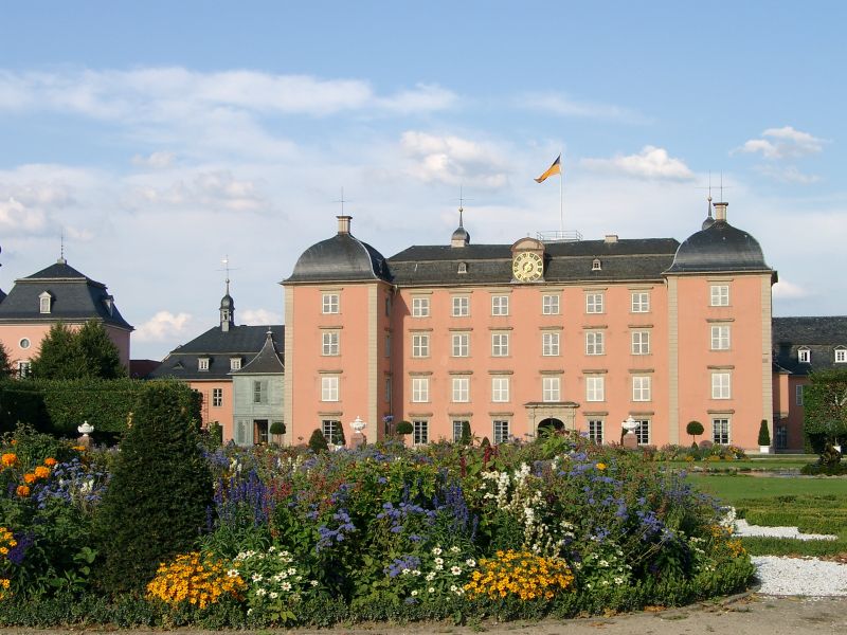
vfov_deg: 22.9
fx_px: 1566
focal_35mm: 64
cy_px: 318
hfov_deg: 30.3
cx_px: 424
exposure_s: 1/508
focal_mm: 13.35
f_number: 4
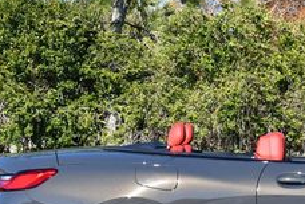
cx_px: 346
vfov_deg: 7.2
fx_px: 1618
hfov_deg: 10.6
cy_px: 122
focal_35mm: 191
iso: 125
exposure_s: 1/250
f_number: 8
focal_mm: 34
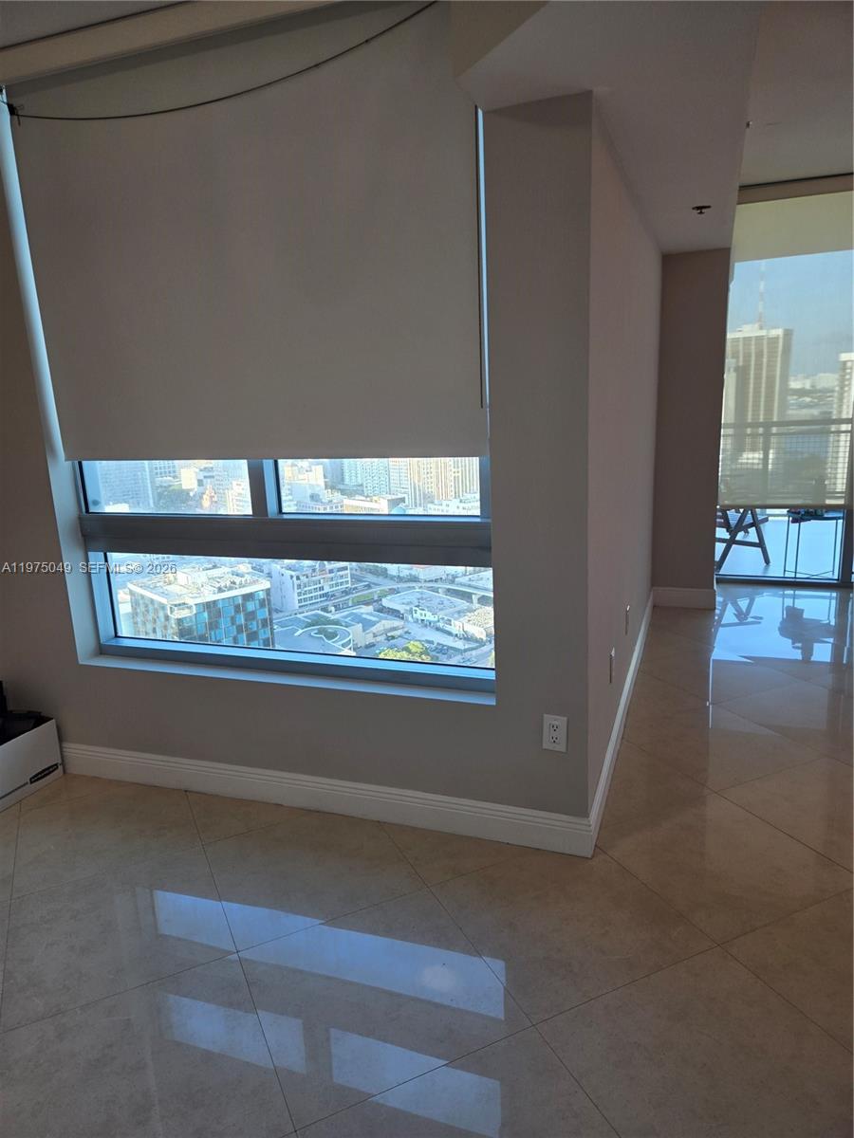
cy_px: 569
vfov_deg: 73.9
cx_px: 427
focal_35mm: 23
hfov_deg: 58.9
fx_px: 757
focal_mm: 5.4
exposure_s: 1/120
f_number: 1.8
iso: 40
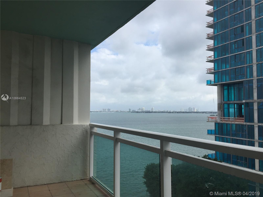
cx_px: 132
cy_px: 98
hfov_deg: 61.7
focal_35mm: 29
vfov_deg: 48.2
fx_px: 220
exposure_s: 1/1647
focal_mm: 4.15
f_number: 2.2
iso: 32
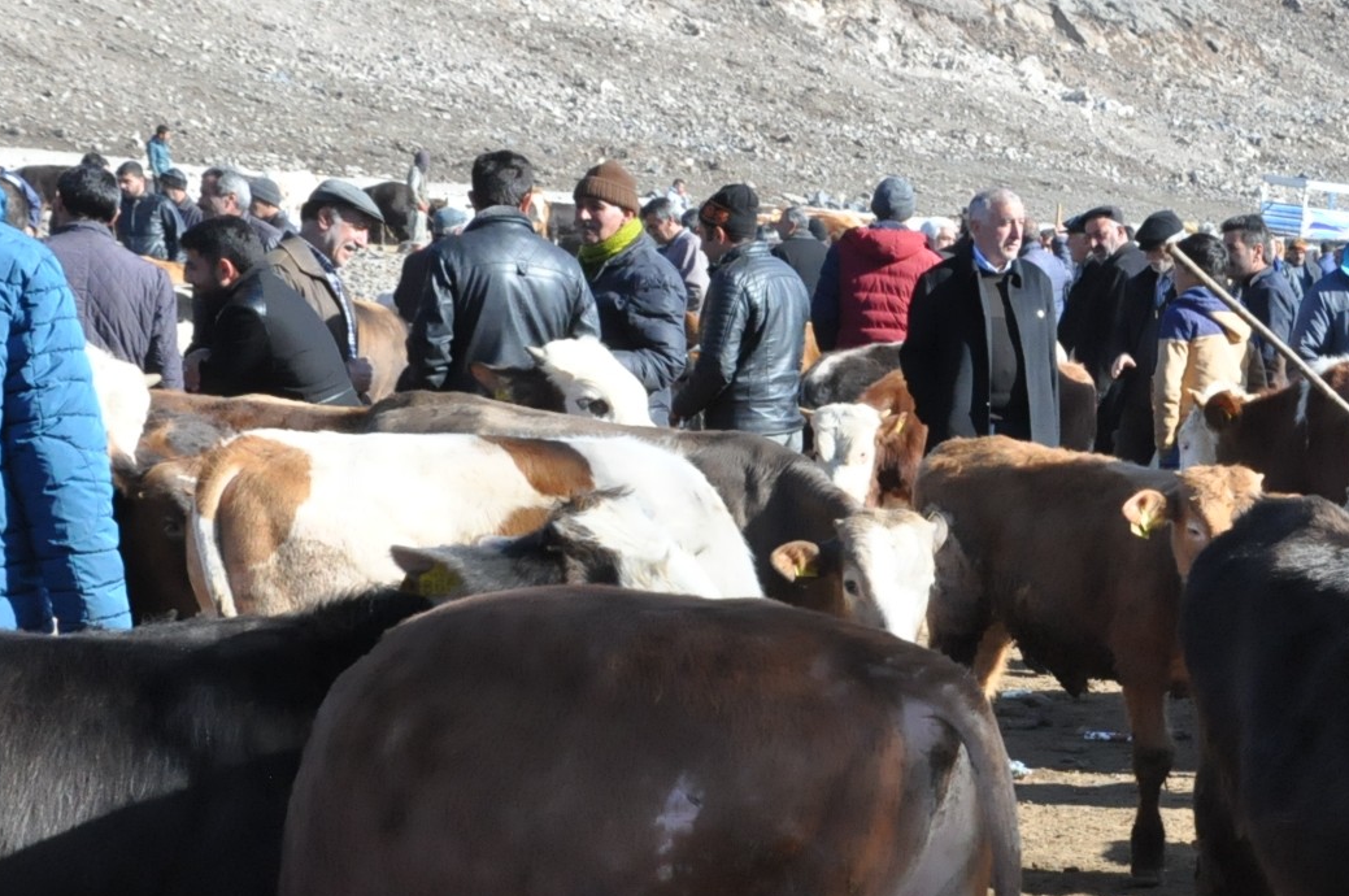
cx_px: 1261
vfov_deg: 10.5
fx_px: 4865
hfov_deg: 15.6
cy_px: 695
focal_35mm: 130
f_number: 14
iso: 2000
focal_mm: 42
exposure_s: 1/800
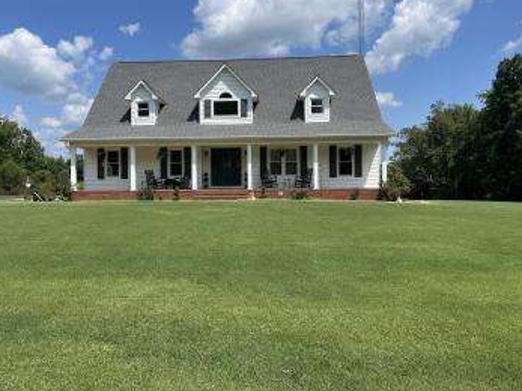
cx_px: 235
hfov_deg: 59.9
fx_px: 452
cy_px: 170
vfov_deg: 46.7
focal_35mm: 30
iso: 50
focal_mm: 5.7
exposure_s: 1/4444
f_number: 1.5
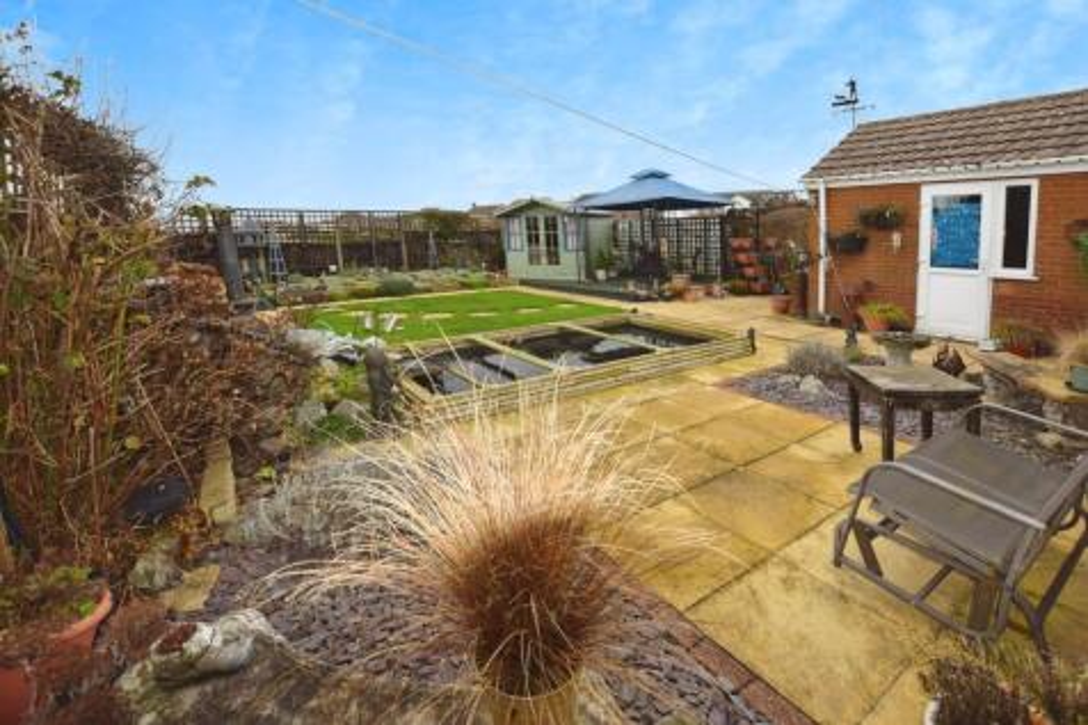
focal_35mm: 15
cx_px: 544
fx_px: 453
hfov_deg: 100.4
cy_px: 362
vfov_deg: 77.3
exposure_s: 1/125
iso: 100
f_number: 5.6
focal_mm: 10
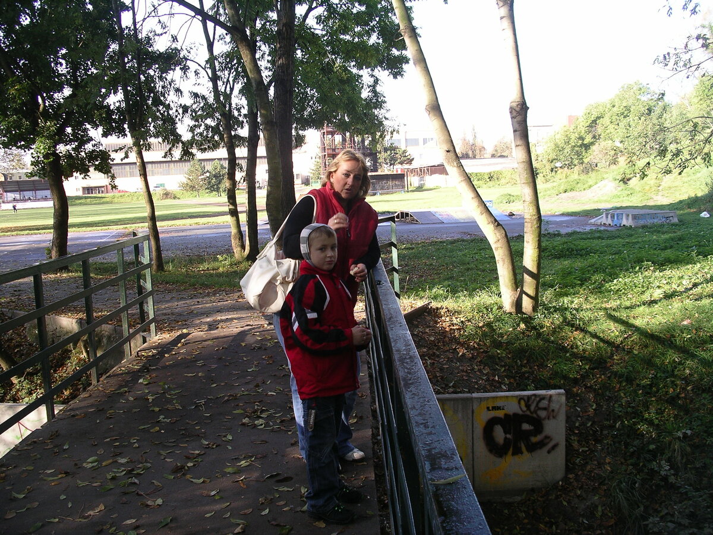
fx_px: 762
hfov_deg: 50.1
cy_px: 268
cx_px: 356
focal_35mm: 37
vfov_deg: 38.7
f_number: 3
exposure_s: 1/157
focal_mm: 7.8
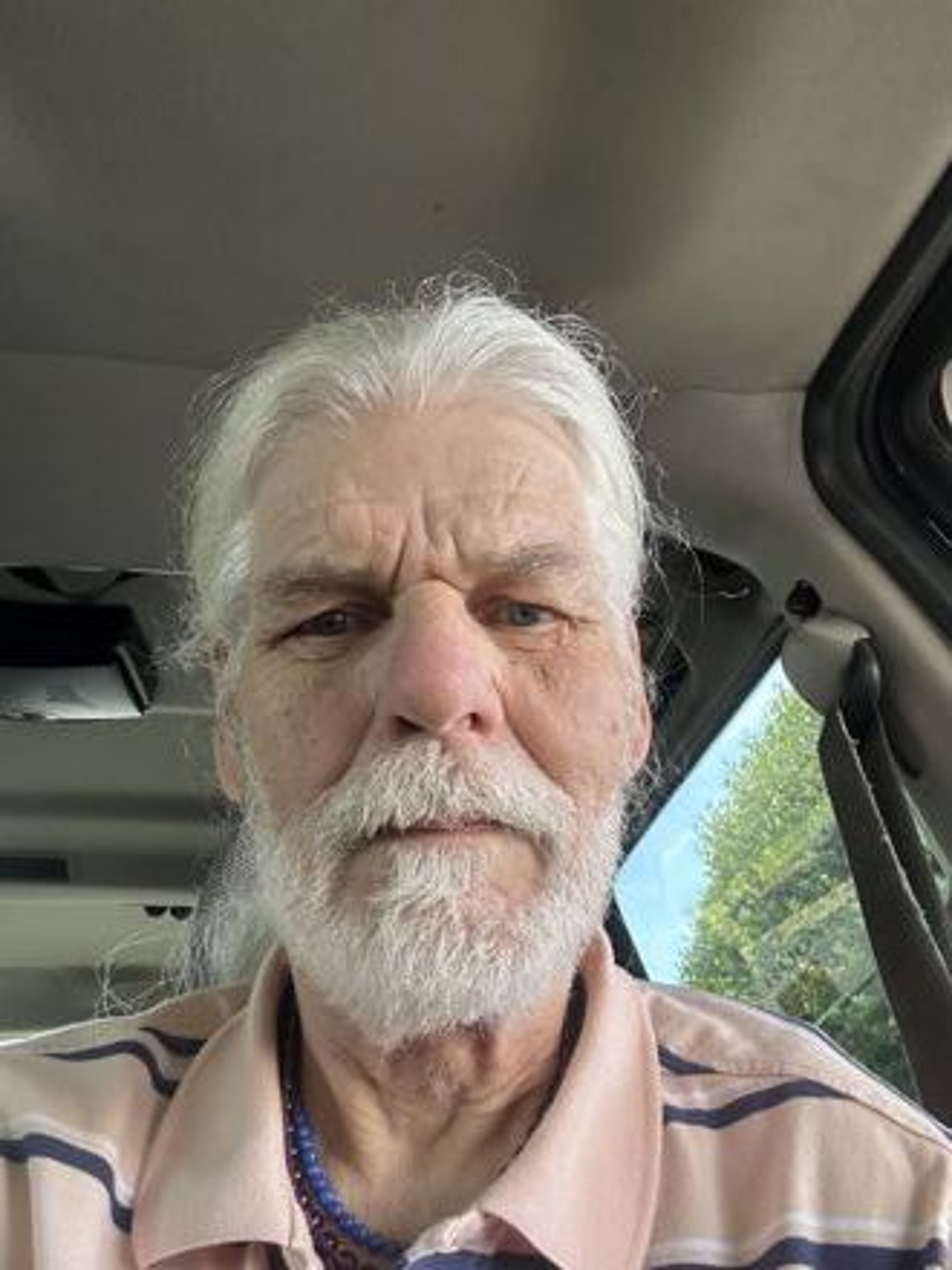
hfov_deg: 46.8
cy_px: 635
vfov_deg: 60.0
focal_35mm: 30
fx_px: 1100
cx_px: 476
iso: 80
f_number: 1.9
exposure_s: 1/60
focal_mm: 2.69
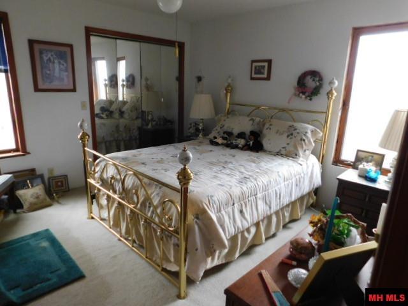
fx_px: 271
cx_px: 204
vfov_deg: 58.9
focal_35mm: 23
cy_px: 153
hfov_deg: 73.9
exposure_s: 1/30
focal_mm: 4
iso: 320
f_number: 3
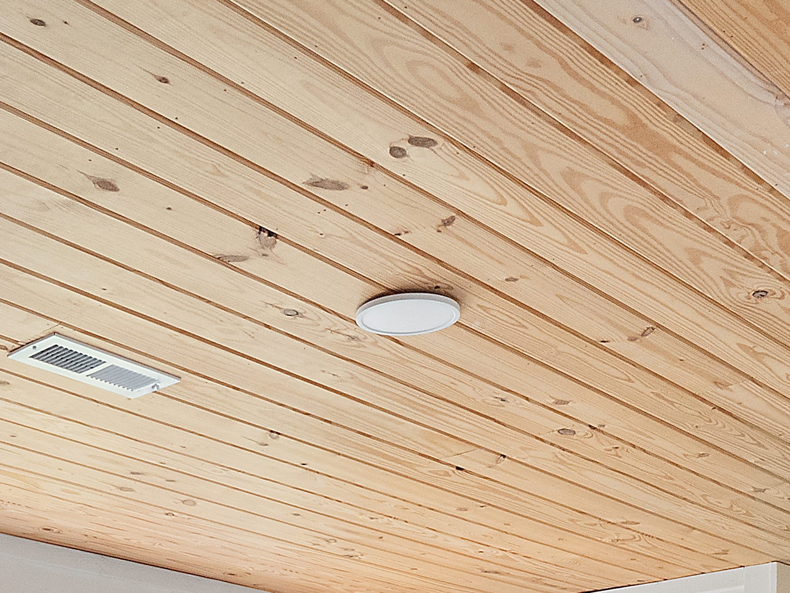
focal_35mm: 64
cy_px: 1063
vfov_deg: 18.2
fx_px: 1461
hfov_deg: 29.7
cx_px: 187
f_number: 5.6
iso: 400
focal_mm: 8
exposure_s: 1/40
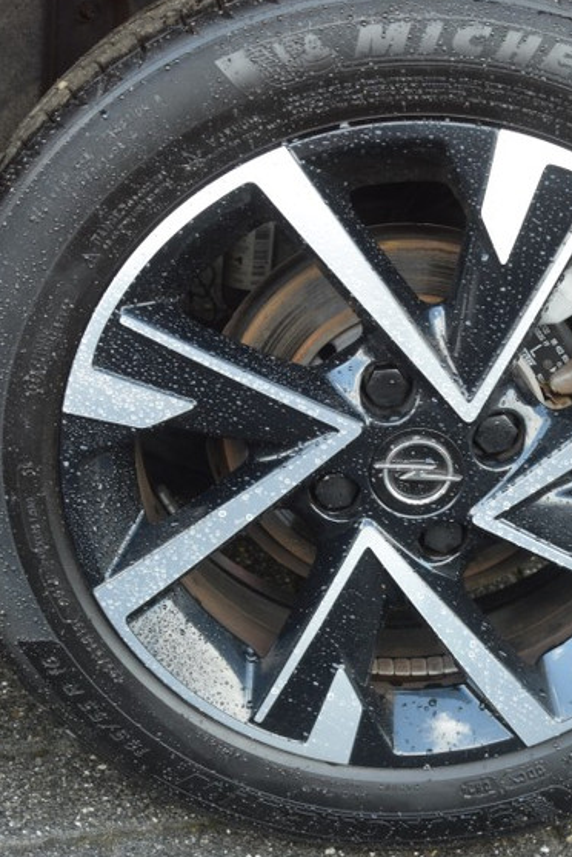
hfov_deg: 19.6
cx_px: 441
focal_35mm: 69
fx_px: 1640
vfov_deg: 29.2
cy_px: 387
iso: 400
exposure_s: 1/125
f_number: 5.6
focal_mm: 25
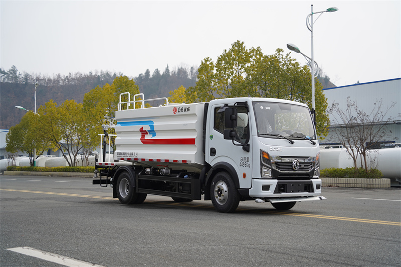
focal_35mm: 47
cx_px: 200
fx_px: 523
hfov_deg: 41.9
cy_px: 134
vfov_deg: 28.6
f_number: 3.5
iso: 100
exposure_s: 1/640
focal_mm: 47
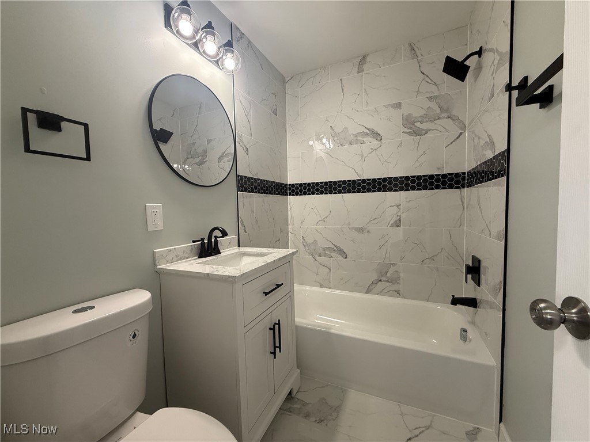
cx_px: 295
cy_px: 221
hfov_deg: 102.1
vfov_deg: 85.7
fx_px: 239
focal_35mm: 14
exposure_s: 1/120
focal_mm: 2.22
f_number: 2.2
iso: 160
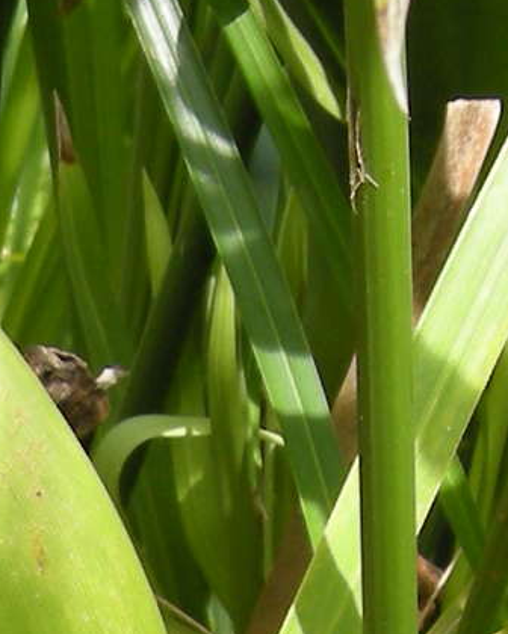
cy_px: 980
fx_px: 3665
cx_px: -647
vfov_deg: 9.6
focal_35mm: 195
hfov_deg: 7.5
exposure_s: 1/54
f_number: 3.4
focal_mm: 7.5
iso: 64
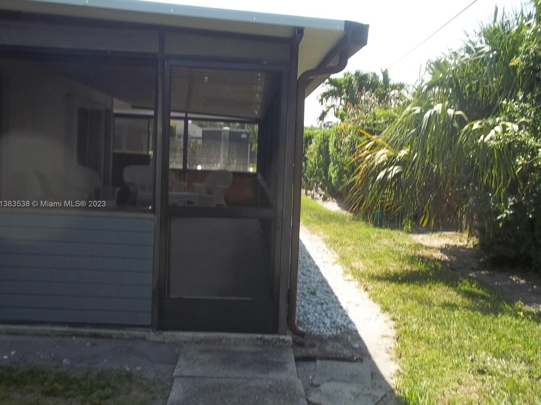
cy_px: 205
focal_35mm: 35
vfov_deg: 40.7
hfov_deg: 52.6
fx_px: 547
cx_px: 284
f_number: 8.8
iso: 64
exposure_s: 1/60
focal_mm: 5.7
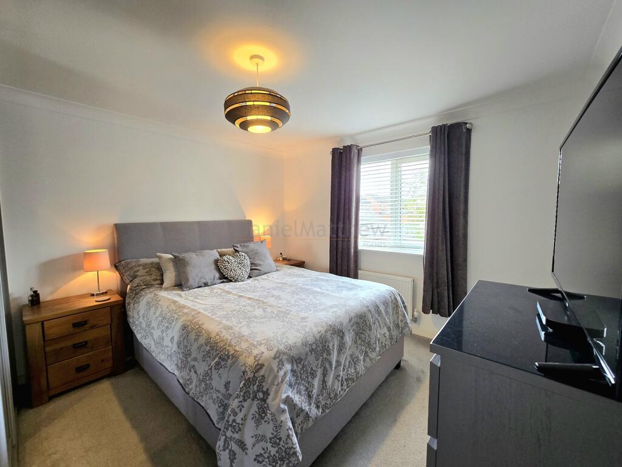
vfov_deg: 89.9
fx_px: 234
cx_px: 311
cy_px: 234
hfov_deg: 106.2
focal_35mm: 13
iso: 100
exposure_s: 1/50.3
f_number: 2.2
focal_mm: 2.2
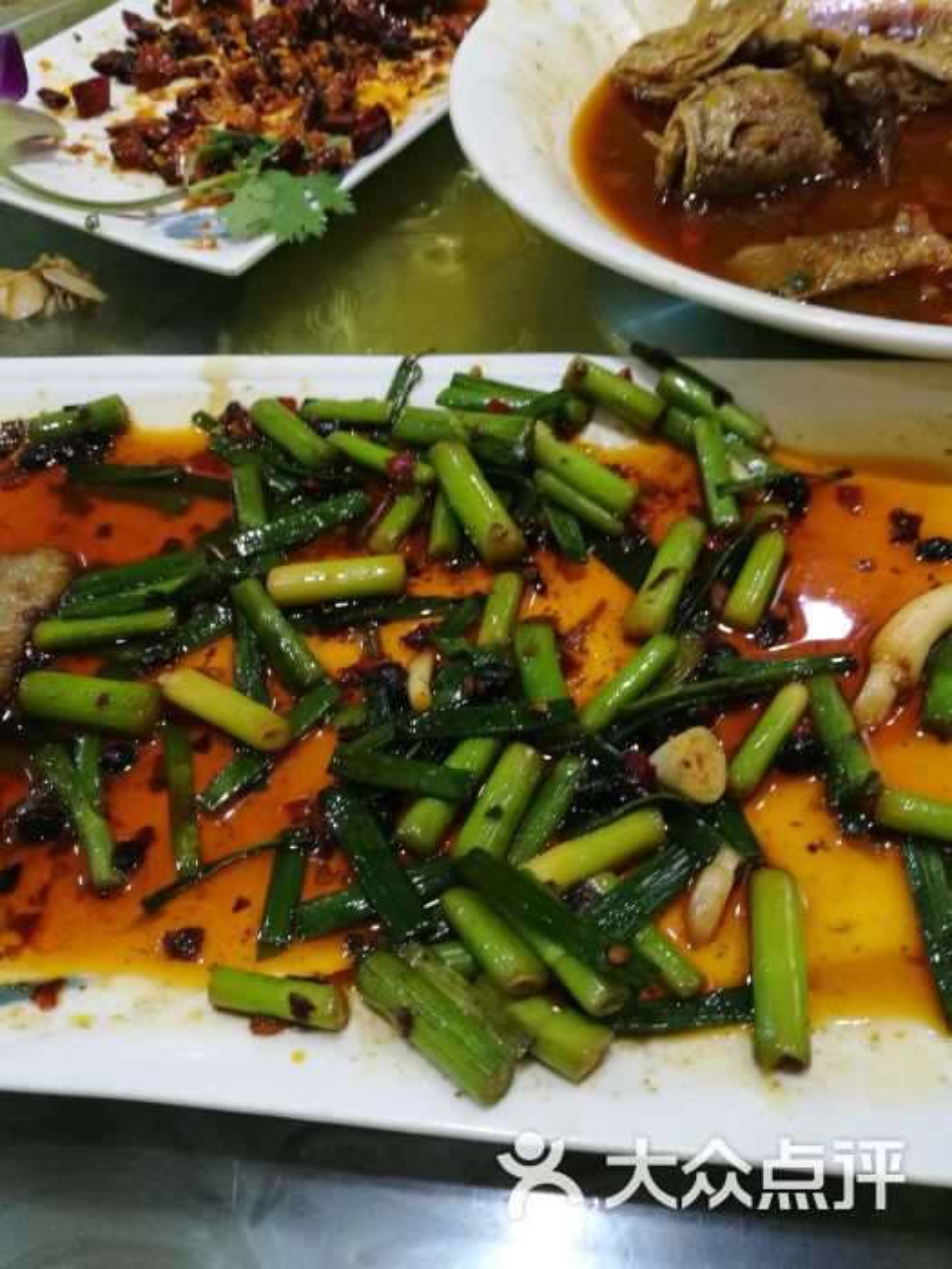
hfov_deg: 51.4
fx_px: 990
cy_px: 634
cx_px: 476
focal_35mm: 27
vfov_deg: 65.3
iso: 400
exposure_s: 1/33.3
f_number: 2.2
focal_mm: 4.5
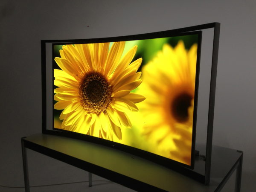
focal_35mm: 33
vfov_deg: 42.9
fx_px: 244
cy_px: 96
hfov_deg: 55.4
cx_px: 128
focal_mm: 4.13
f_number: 2.4
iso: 50
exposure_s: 1/30
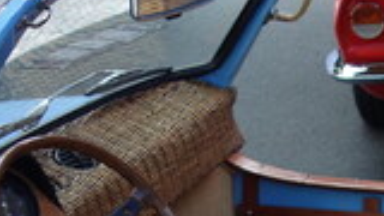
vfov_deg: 10.5
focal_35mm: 110
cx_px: 439
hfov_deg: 18.6
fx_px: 1120
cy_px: 370
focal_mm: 10.4
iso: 125
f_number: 2.5
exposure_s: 1/100
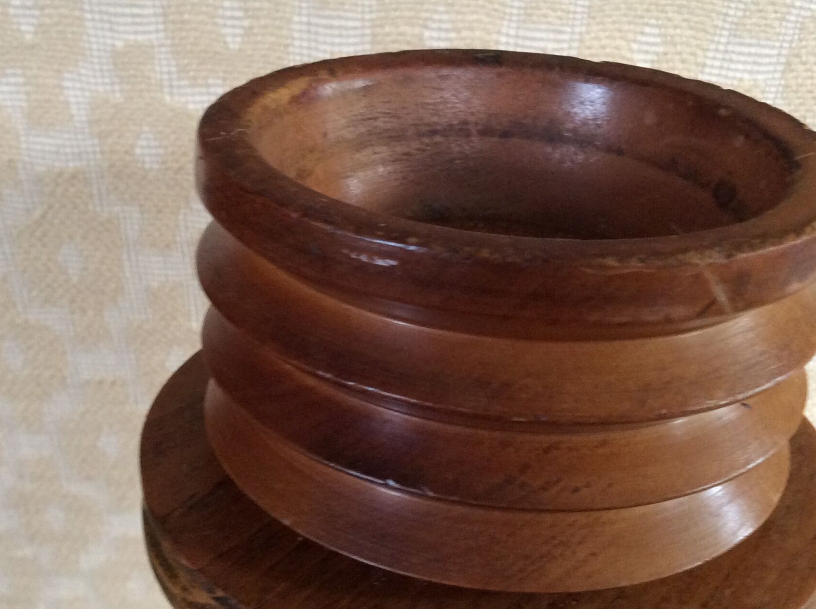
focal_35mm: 49
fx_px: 1153
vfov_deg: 29.6
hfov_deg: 39.0
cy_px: 297
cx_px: 388
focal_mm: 3.3
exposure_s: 1/25
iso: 160
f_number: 2.4
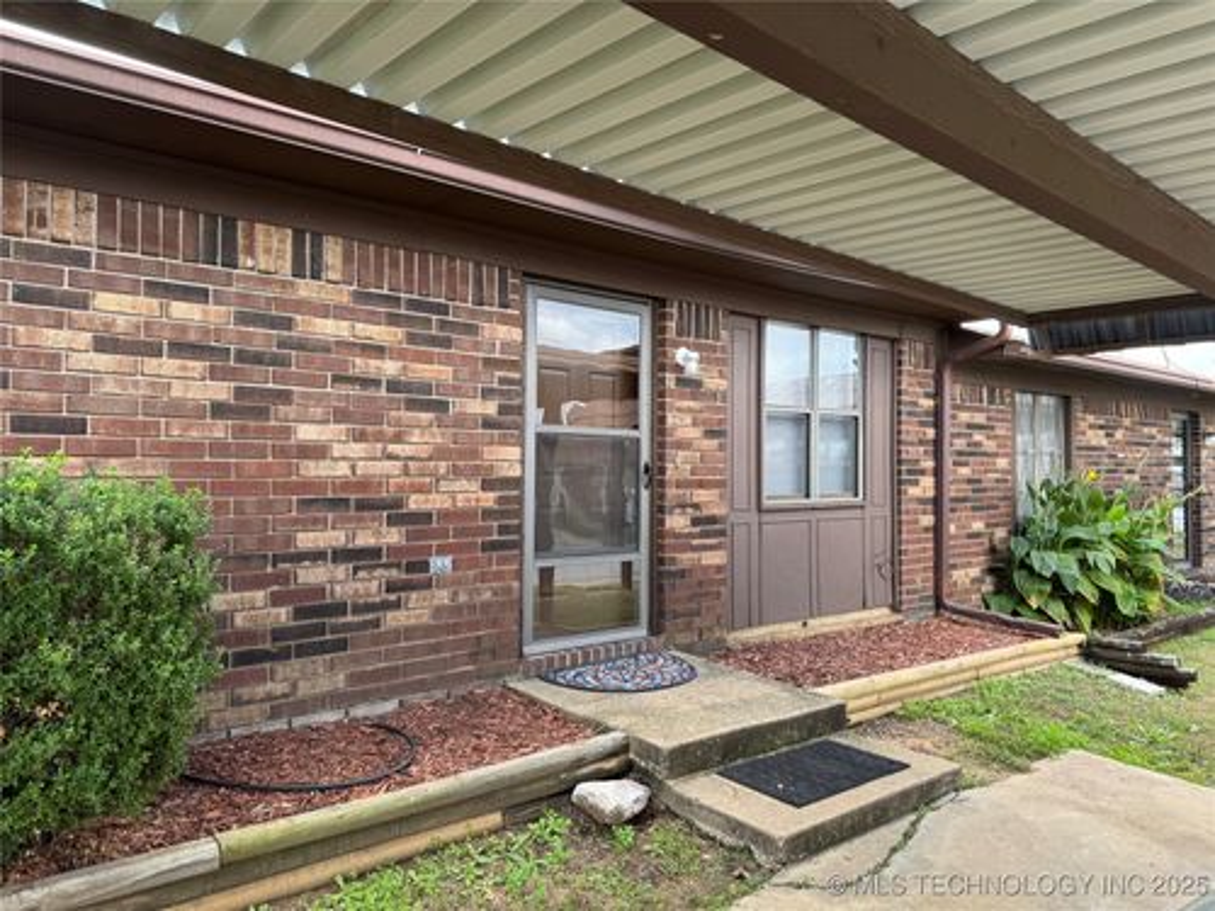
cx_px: 608
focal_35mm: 24
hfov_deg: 71.6
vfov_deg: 56.8
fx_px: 842
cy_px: 456
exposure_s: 1/296
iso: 80
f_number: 1.78
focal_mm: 6.76
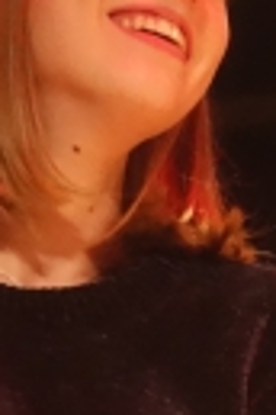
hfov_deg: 2.8
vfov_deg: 4.2
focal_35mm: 495
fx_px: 5692
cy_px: 378
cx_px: 385
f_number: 4.9
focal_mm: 37.1
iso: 3200
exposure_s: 1/100
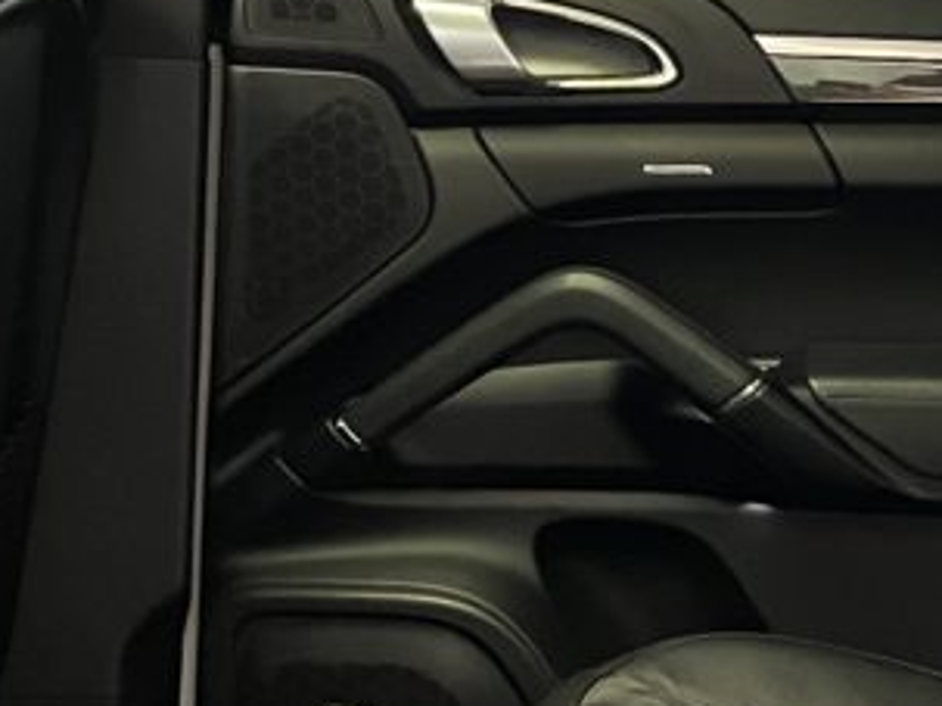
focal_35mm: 103
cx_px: 1281
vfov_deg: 13.8
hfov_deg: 17.7
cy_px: 905
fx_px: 2802
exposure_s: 1/25
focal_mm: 5.1
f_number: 1.6
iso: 500
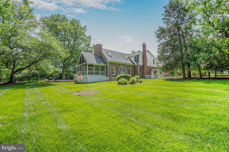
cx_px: 114
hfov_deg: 96.7
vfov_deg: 73.7
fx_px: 102
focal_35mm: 16
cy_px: 76
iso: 800
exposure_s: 1/800
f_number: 8
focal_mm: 16
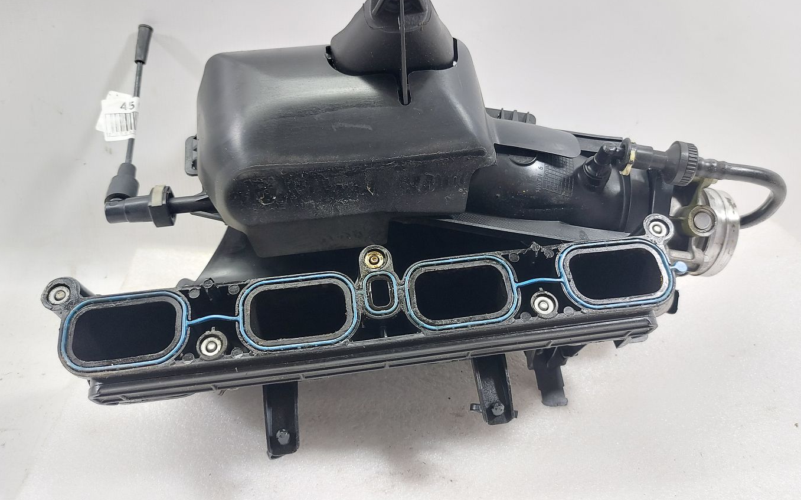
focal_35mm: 26
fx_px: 568
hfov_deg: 70.4
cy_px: 214
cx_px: 405
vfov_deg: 47.5
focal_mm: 5.23
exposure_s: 1/50
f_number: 1.8
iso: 200
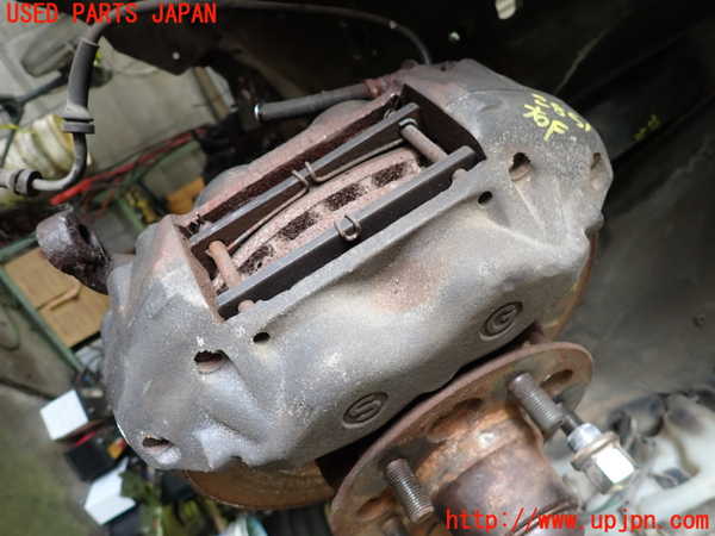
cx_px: 358
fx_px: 516
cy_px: 268
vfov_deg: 54.9
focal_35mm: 25
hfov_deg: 69.4
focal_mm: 4.5
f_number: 2
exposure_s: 1/30
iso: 200
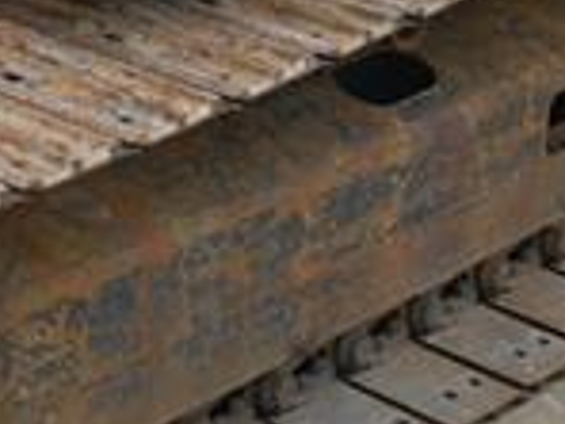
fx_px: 2318
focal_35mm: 142
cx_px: -65
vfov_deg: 9.9
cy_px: -359
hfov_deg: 13.6
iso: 160
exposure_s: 1/800
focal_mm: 14
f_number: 2.5
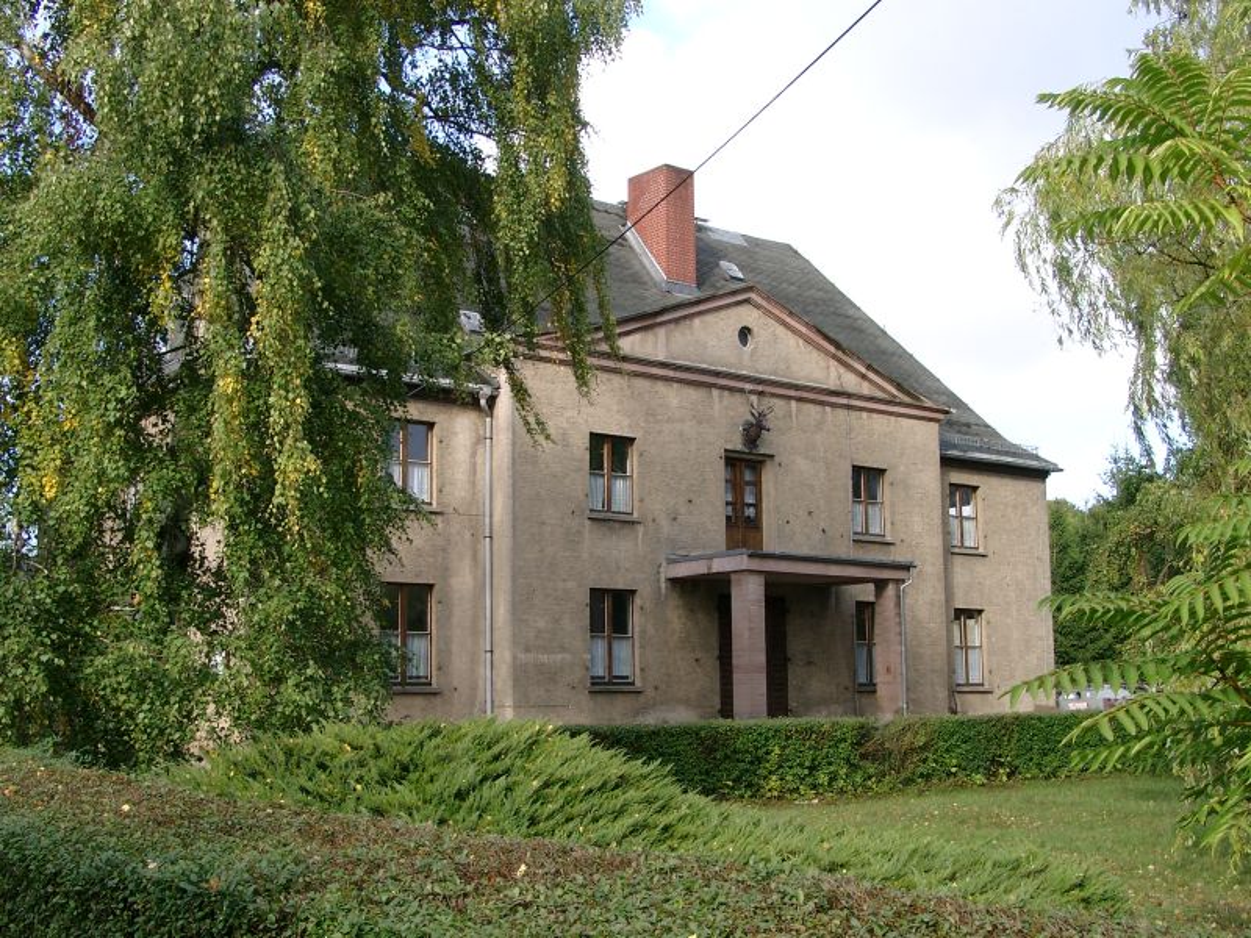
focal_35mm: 45
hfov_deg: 42.1
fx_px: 1626
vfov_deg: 32.2
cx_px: 626
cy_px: 469
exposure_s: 1/205
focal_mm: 9.29
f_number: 4
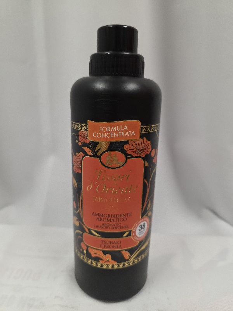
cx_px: 116
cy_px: 156
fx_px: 206
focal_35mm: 23
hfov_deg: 58.9
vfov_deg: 73.9
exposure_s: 1/101
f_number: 1.7
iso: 400
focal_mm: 6.3
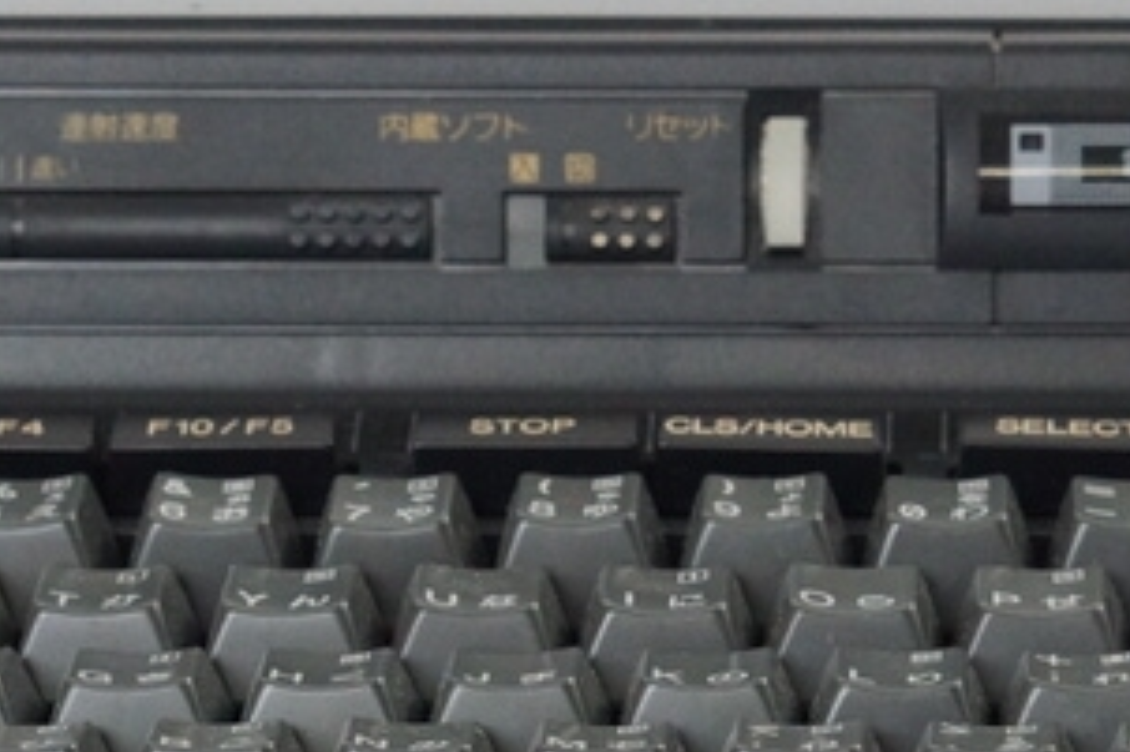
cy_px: 490
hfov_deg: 6.9
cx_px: 804
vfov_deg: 4.6
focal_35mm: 298
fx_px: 9348
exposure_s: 1/80
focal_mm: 50
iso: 800
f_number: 6.3
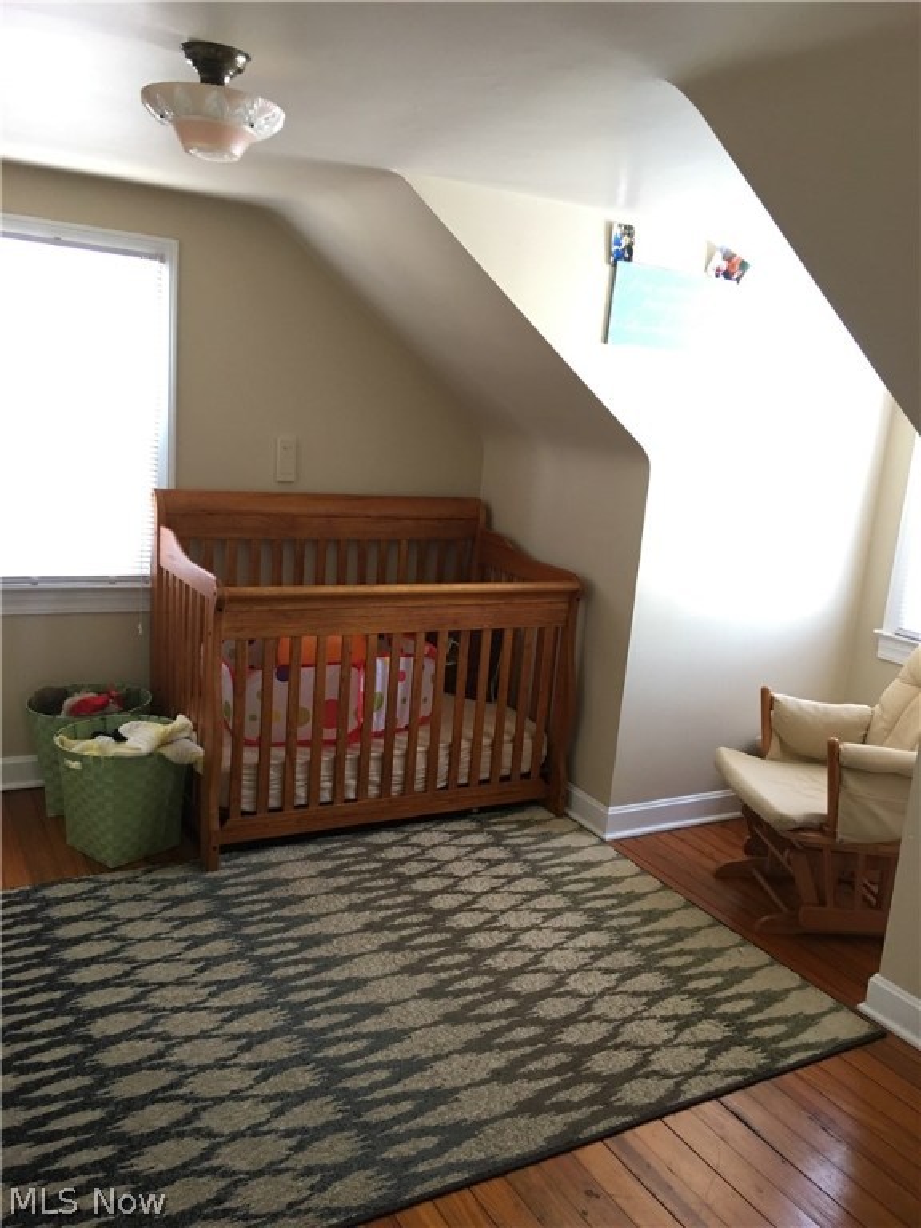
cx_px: 460
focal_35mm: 29
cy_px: 614
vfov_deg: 61.7
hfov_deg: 48.2
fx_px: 1029
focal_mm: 4.15
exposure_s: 1/15
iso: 64
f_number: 2.2
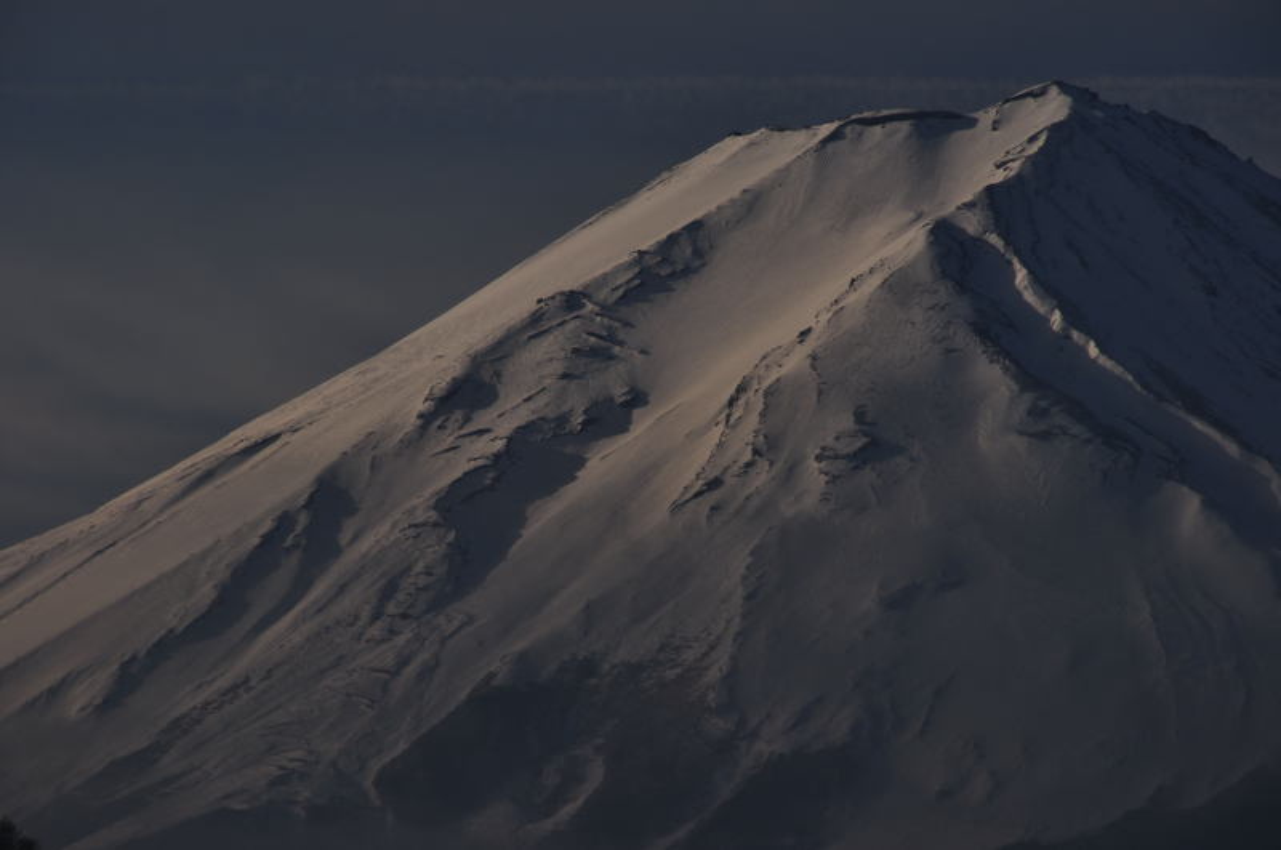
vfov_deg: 4.6
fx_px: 10660
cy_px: 425
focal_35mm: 300
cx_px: 640
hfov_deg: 6.9
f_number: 11
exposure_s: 1/250
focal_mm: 200
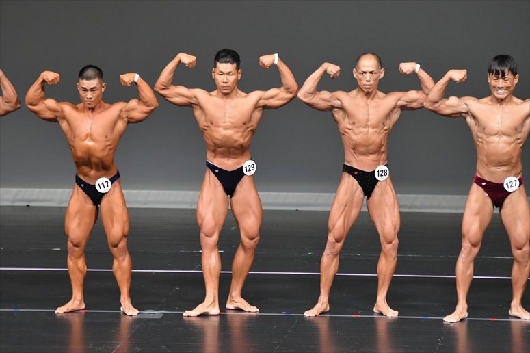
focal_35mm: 300
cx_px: 265
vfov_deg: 4.6
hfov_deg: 6.9
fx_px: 4415
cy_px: 176
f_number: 5.6
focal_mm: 200
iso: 5000
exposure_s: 1/400
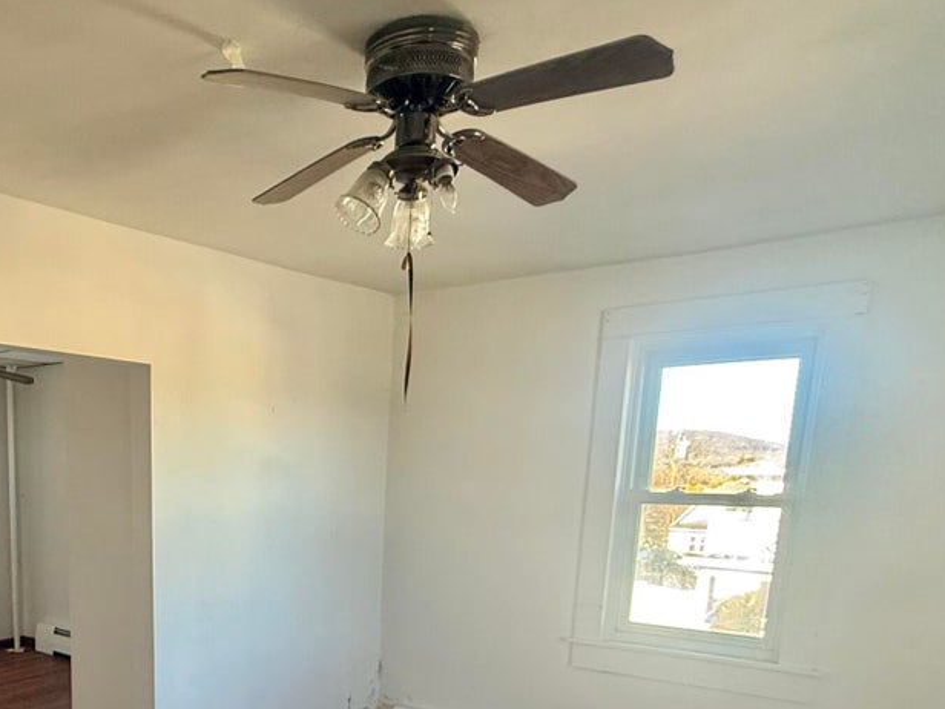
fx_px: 846
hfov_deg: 55.5
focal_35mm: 31
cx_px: 232
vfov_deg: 41.8
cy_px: 637
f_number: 2.2
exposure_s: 1/99
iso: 200
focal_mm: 2.22
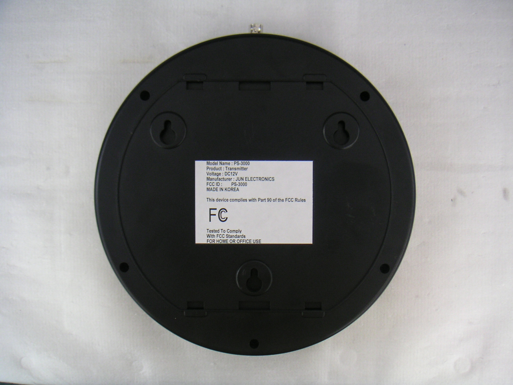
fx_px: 563
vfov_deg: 37.7
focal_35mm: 38
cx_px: 256
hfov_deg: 49.0
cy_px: 192
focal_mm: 6
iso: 100
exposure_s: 1/20
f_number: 2.8
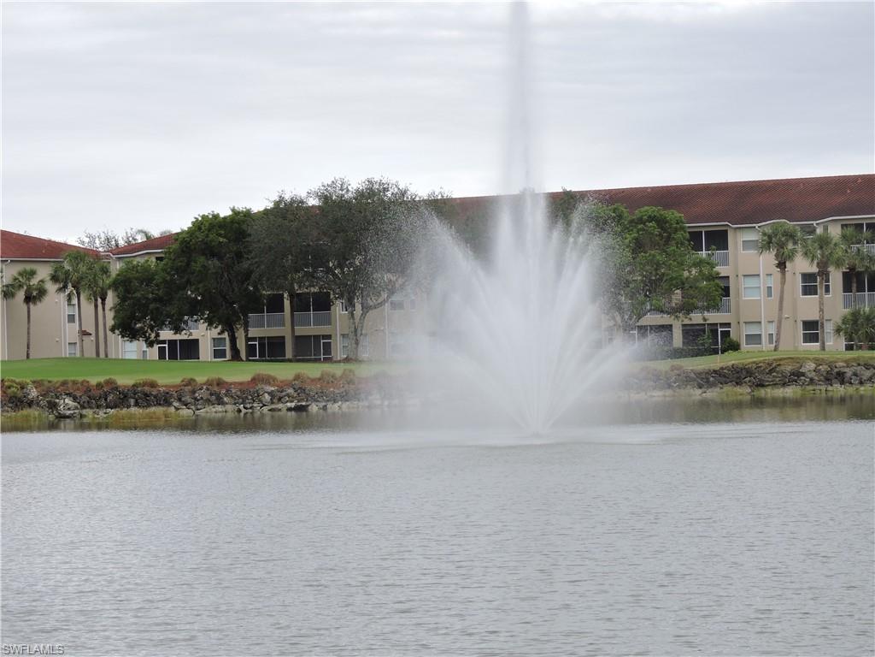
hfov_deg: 14.6
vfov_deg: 11.0
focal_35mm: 135
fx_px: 3412
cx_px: 438
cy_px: 328
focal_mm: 24.2
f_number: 5
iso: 100
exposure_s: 1/125
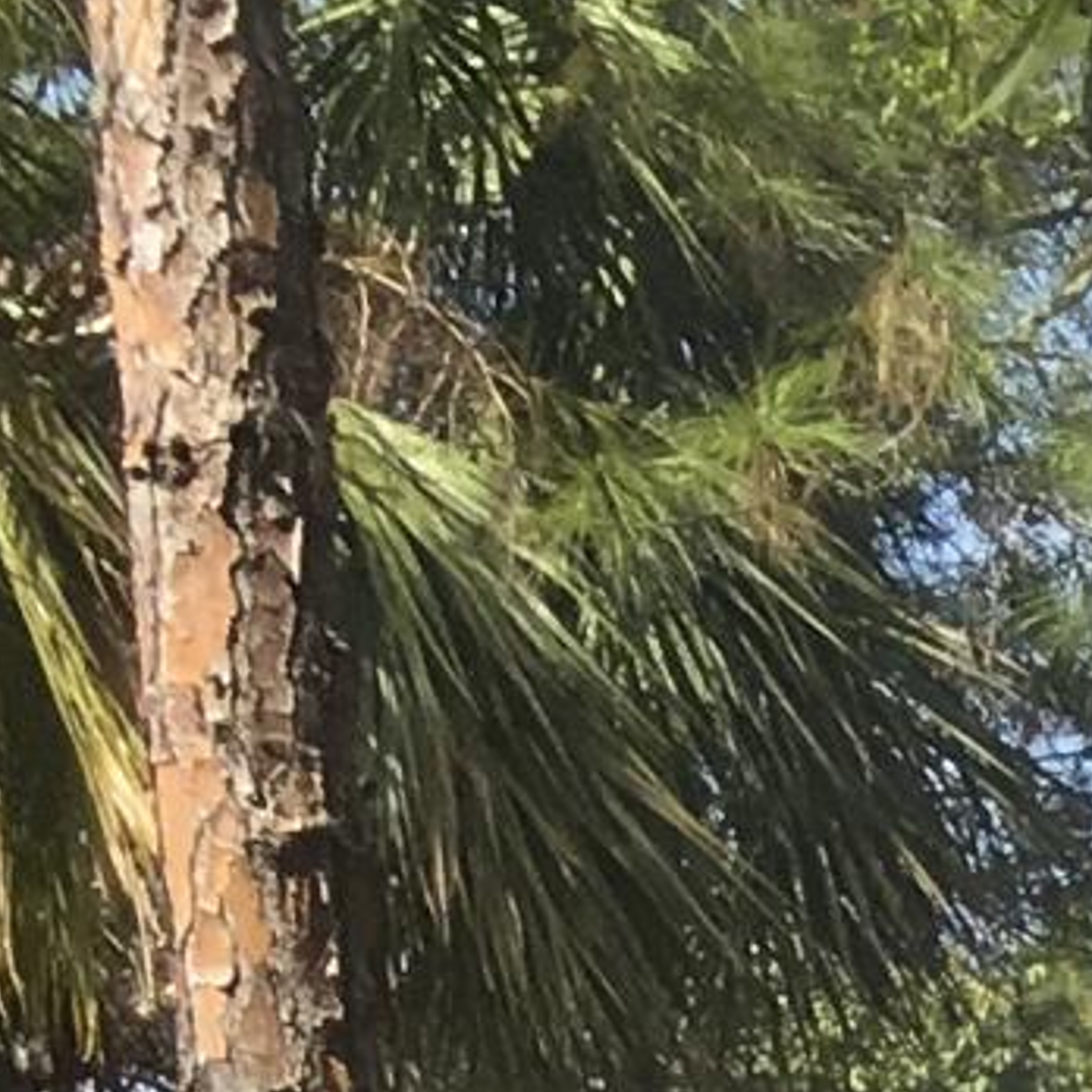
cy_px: 3499
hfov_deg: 6.3
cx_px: 4481
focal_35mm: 221
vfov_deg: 7.0
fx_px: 7888
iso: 25
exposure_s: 1/793
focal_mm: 4.15
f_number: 2.2
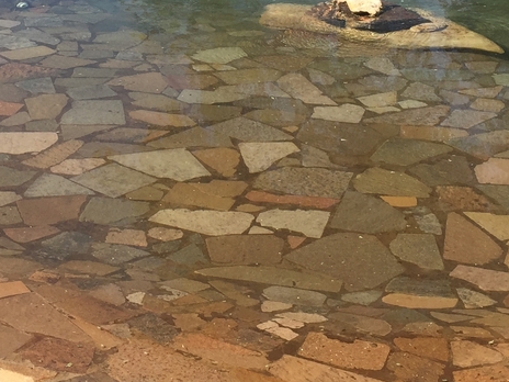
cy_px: 75
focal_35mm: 80
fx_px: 1176
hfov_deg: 24.1
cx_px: 108
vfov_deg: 18.3
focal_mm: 4.15
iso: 32
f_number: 2.2
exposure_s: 1/1883
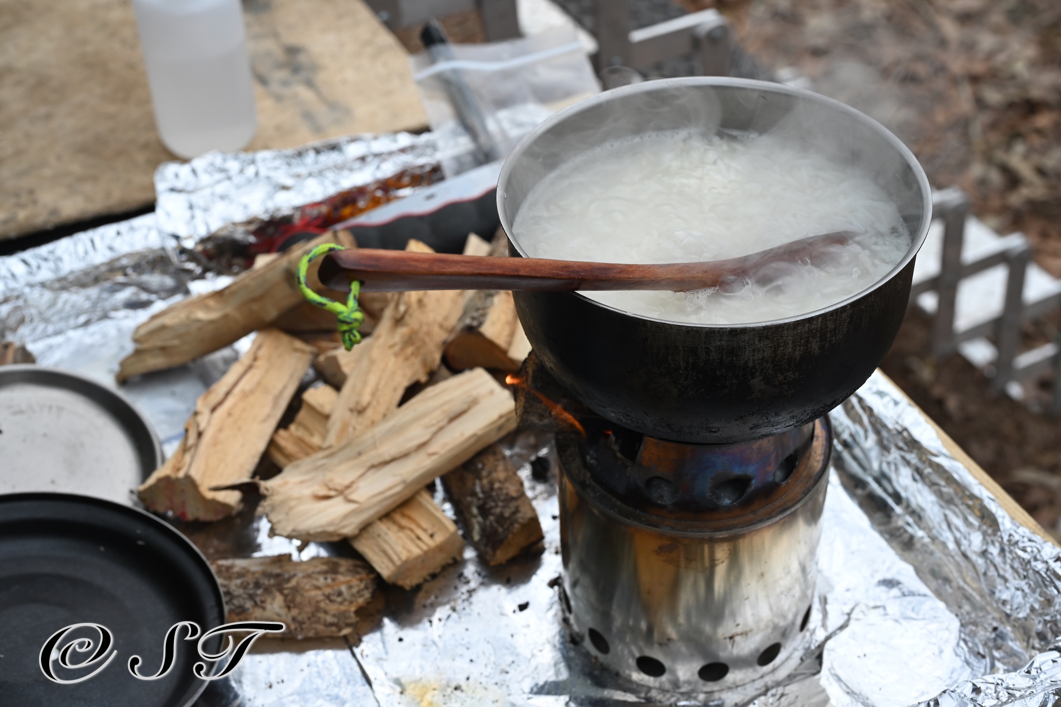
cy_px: 354
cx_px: 530
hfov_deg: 39.6
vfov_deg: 27.0
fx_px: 1473
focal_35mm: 50
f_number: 8
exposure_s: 1/160
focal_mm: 50
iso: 320
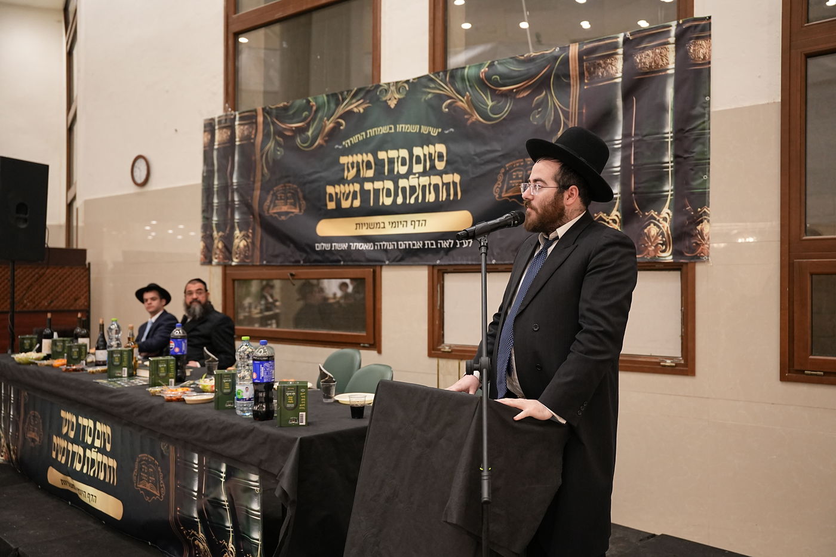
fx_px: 729
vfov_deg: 41.8
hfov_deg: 59.7
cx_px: 418
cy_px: 278
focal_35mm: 31
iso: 2500
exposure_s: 1/320
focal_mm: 31.4
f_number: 2.8
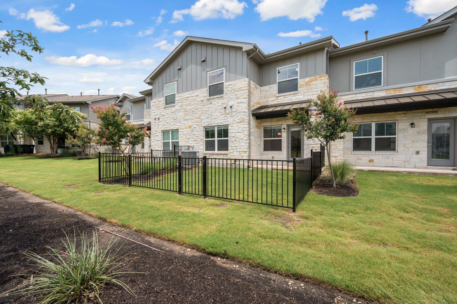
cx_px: 228
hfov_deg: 100.4
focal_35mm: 15
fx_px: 190
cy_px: 152
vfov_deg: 77.2
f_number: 8
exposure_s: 1/320
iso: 100
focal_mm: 15
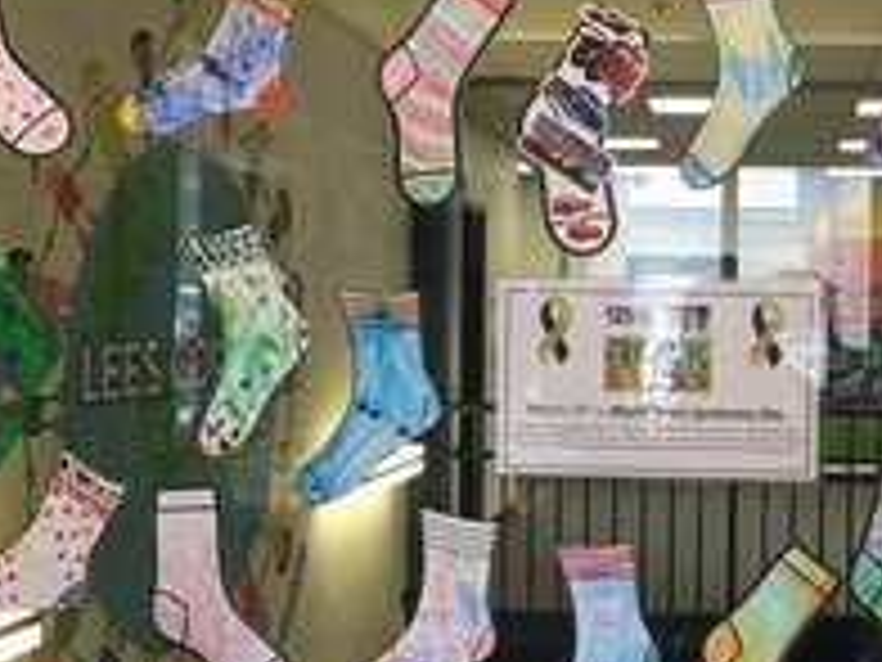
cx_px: 716
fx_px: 1401
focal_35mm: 55
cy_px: 349
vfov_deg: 26.6
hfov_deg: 33.8
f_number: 2.2
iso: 40
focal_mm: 4.15
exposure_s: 1/30
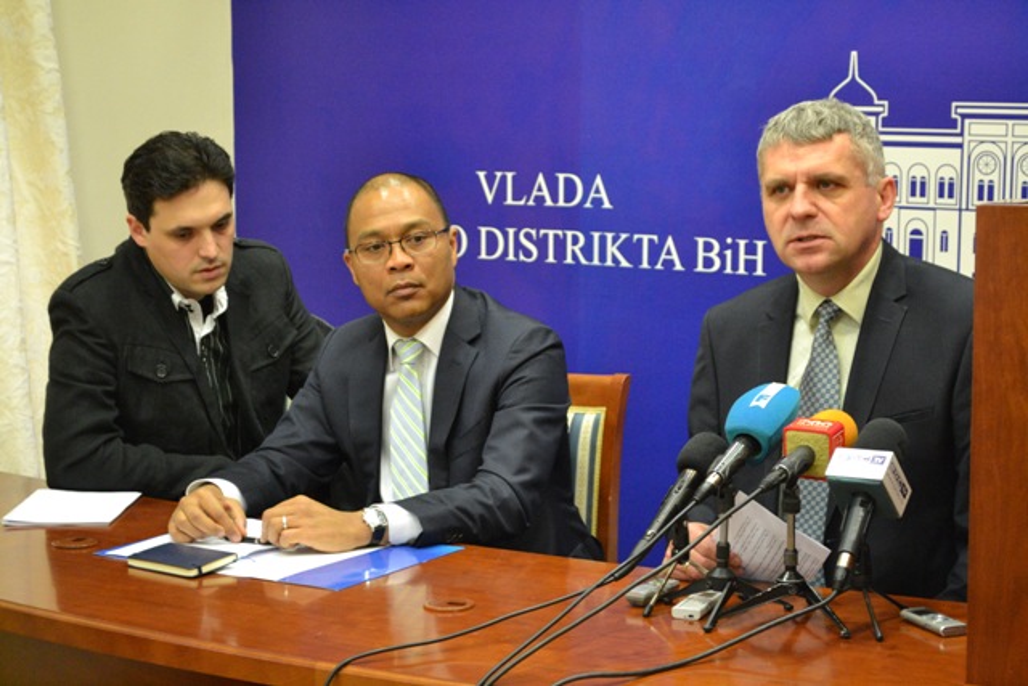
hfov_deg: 28.1
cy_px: 343
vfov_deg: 18.9
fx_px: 2056
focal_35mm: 72
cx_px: 514
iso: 3200
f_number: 5.6
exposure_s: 1/50
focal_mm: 48
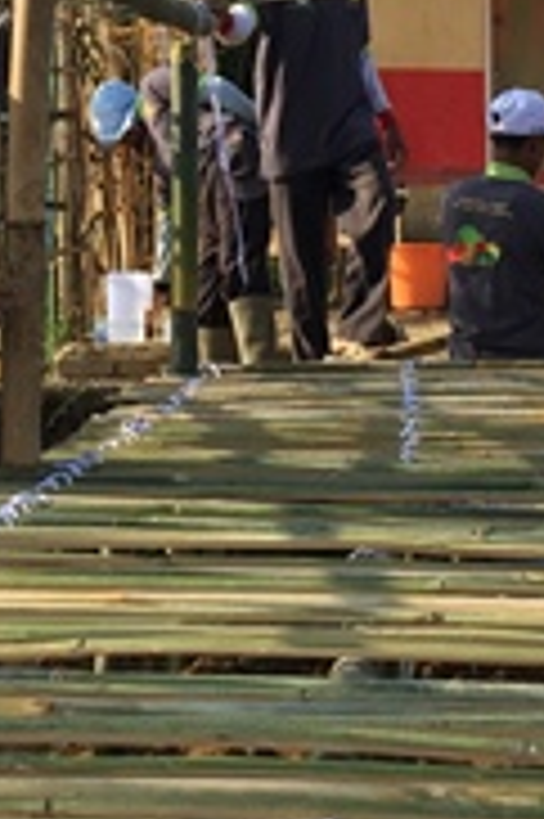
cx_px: 243
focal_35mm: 104
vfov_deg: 19.2
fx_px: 2362
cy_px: 52
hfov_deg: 13.1
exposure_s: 1/920
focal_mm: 4.15
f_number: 2.2
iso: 32
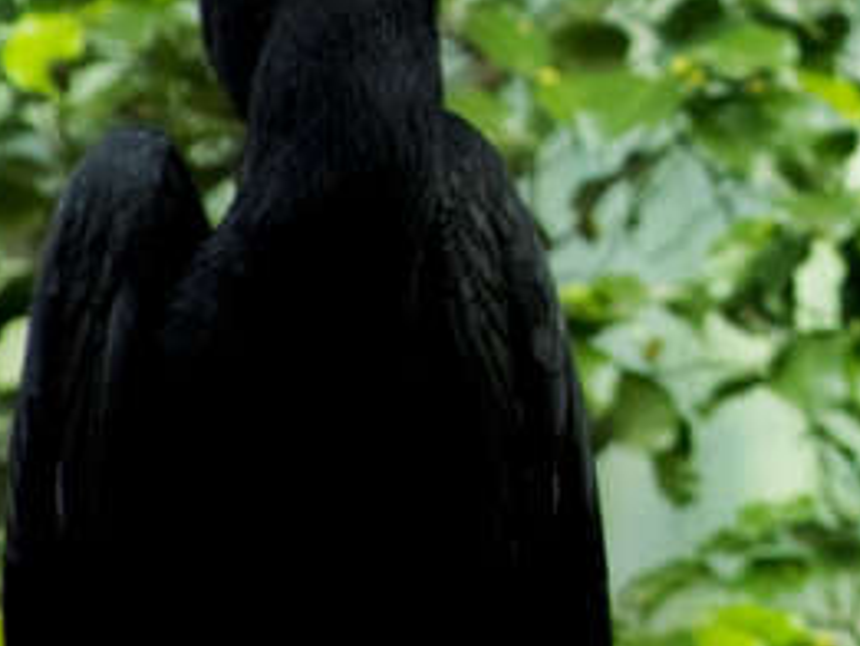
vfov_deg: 1.5
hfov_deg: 2.0
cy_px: -162
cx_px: 1252
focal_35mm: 993
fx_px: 24681
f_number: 6.3
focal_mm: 200
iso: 200
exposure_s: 1/60
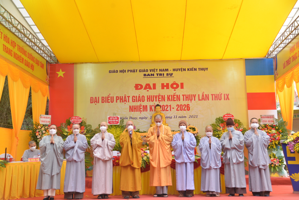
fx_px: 366
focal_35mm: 44
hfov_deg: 44.5
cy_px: 100
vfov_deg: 30.5
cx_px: 150
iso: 800
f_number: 4
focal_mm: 44
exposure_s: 1/160
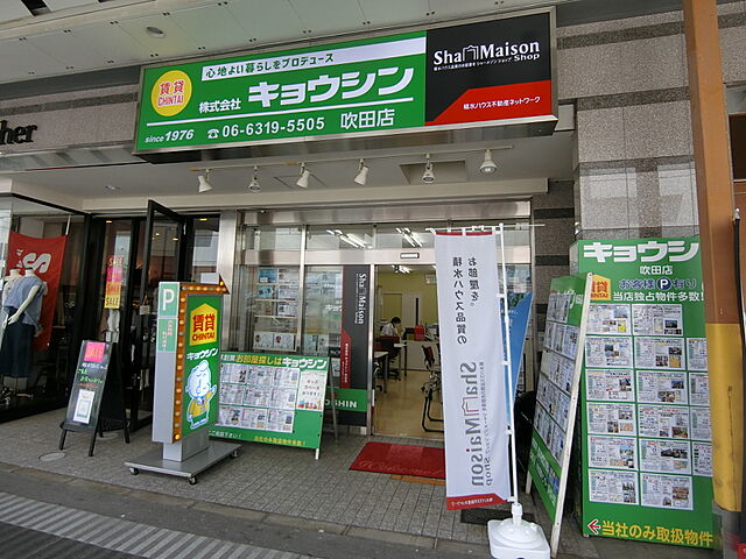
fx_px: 409
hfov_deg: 84.7
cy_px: 280
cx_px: 373
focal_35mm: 19
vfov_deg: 68.7
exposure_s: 1/320
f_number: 2.7
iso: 80
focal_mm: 4.06
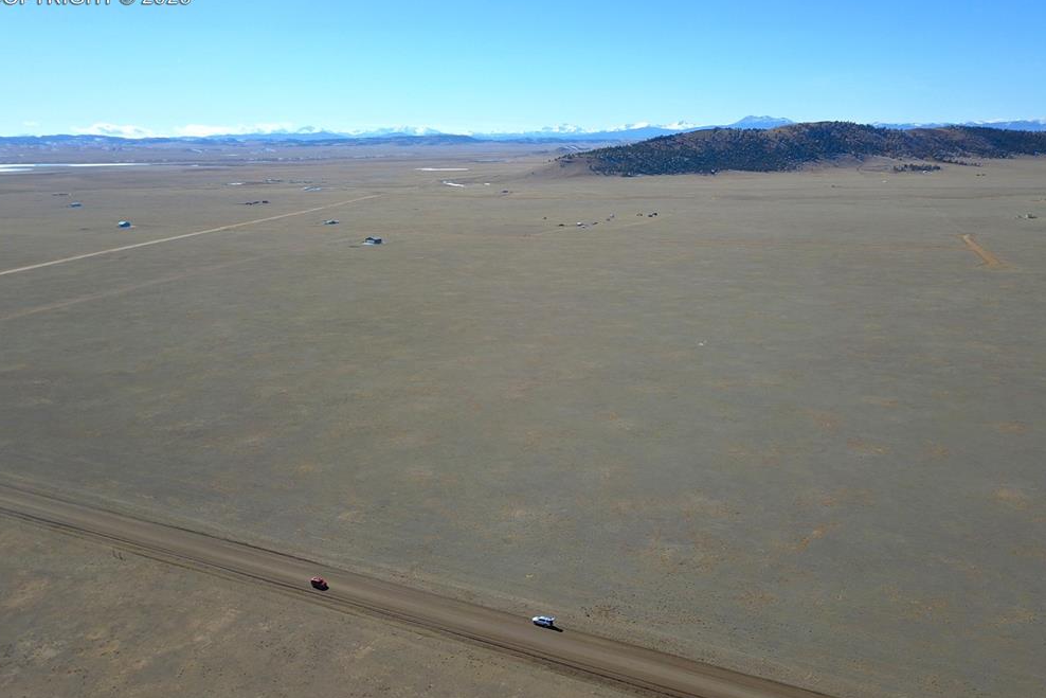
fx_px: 814
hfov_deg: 65.5
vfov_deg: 46.4
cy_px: 352
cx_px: 525
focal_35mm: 28
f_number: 2.2
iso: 100
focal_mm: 4.73
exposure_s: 1/1289
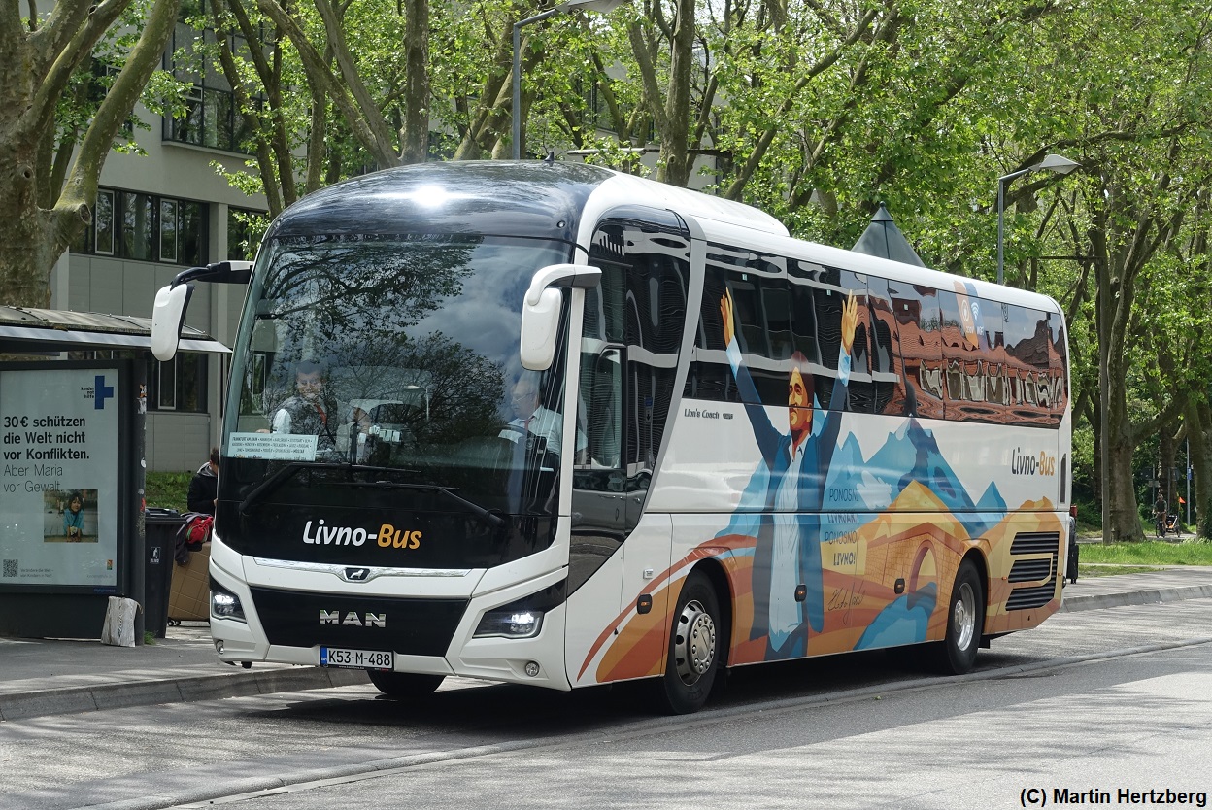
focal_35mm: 70
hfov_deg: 28.8
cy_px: 405
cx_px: 606
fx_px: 2358
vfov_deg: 19.5
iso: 125
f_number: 5.6
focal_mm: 25.7
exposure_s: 1/320
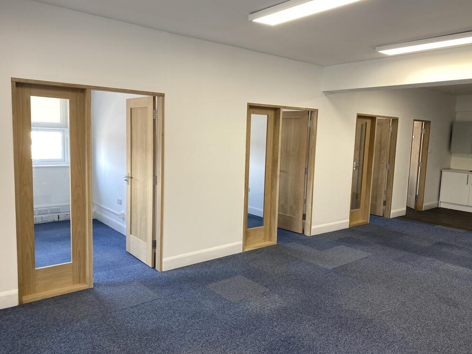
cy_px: 177
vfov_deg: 51.4
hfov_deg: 65.3
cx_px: 240
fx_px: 368
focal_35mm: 27
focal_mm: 4.25
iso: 80
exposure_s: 1/100
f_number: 1.8
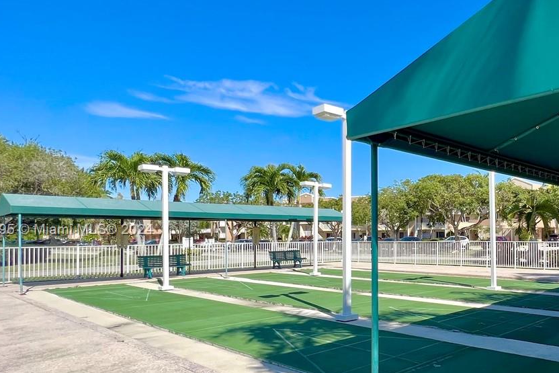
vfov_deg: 49.1
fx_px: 404
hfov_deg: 61.3
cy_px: 231
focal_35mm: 26
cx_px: 476
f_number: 1.8
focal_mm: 1.57
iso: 32
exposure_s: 1/1468
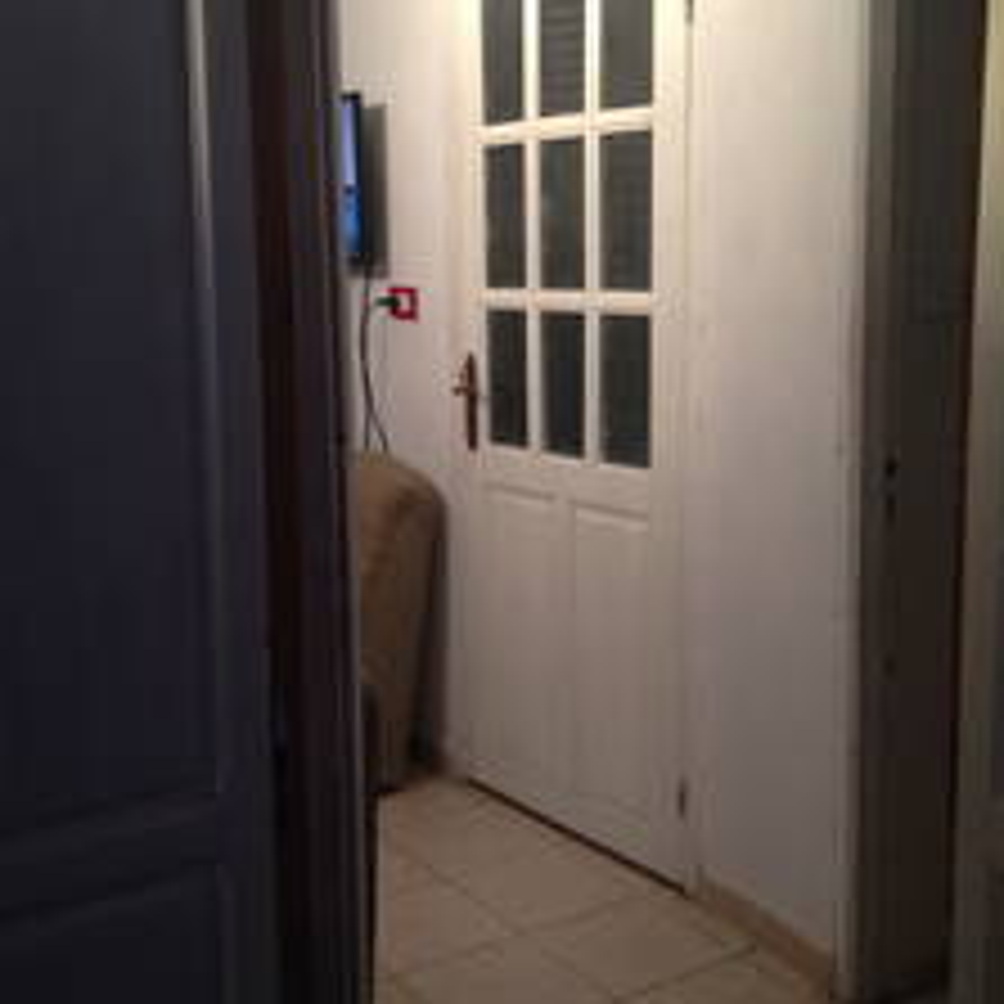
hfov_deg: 36.0
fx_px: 1542
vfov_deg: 36.0
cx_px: 450
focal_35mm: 47
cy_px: 464
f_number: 2.4
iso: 50
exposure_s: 1/20
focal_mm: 4.12
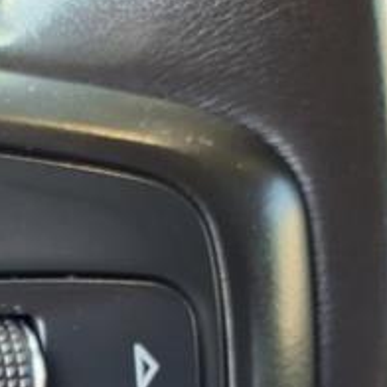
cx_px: -164
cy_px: 430
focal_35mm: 78
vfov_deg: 21.1
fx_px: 987
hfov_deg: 19.7
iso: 100
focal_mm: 3.58
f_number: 1.9
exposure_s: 1/40
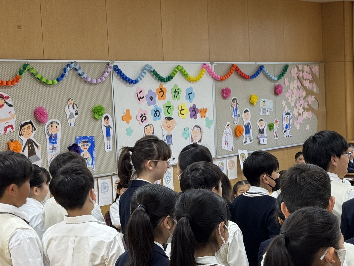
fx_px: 859
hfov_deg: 22.9
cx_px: 287
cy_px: 170
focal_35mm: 84
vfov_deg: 17.5
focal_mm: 6.76
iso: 64
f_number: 1.78
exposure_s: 1/60
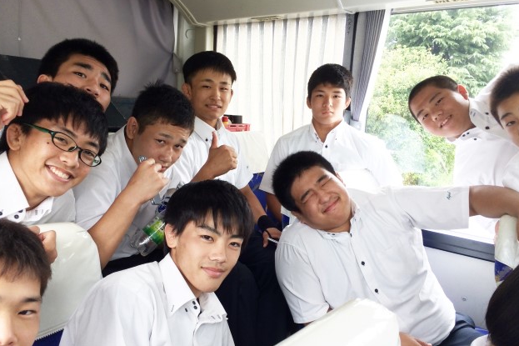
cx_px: 255
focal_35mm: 31
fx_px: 447
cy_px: 195
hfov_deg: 60.3
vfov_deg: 42.2
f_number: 2.2
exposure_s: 1/120
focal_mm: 4.15
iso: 40
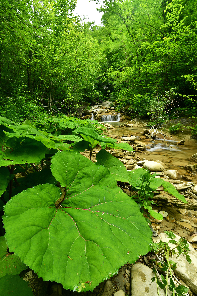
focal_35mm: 16
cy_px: 148
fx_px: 131
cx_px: 98
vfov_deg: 96.7
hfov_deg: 73.7
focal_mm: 16
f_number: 16
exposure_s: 1/2.5
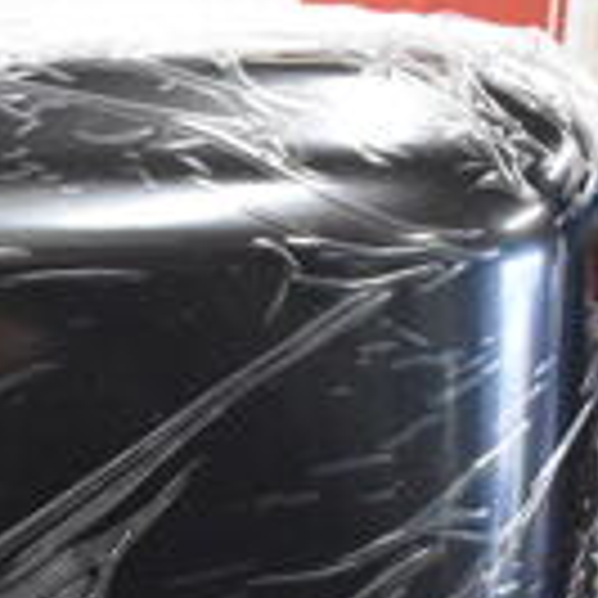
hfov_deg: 15.6
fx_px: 2052
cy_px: 787
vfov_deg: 15.7
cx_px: -216
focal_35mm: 105
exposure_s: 1/125
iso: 8000
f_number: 3.5
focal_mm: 18
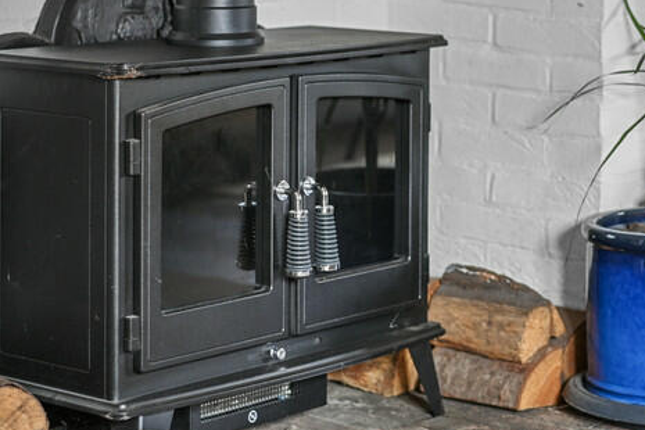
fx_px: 1971
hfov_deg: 18.4
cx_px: 544
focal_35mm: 110
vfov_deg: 12.4
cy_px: 135
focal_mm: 50
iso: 400
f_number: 2.2
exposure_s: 1/13
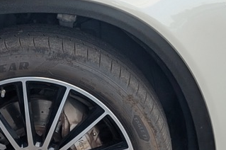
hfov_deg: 16.0
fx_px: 803
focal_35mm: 128
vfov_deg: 10.7
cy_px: 108
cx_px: 58
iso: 22
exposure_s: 1/390
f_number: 1.68
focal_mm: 6.9
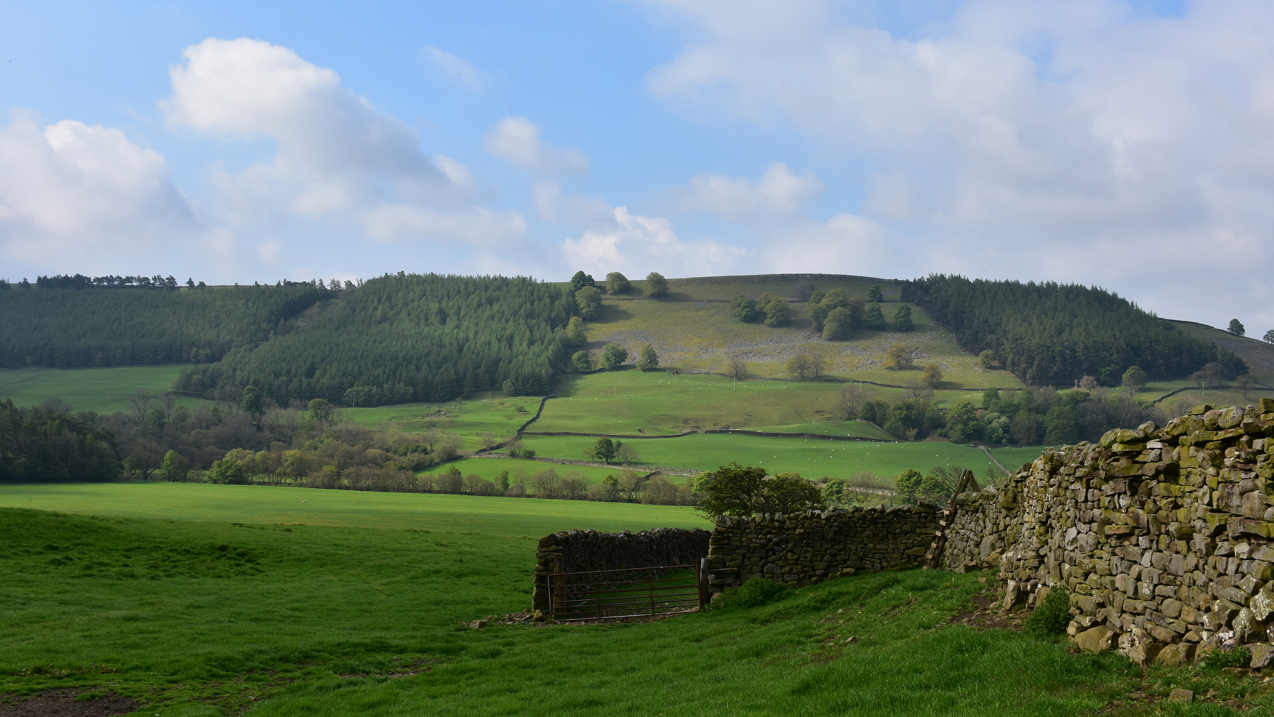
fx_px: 1284
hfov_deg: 52.8
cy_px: 332
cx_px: 637
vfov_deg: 31.2
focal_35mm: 38
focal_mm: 24
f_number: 11
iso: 100
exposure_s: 1/125
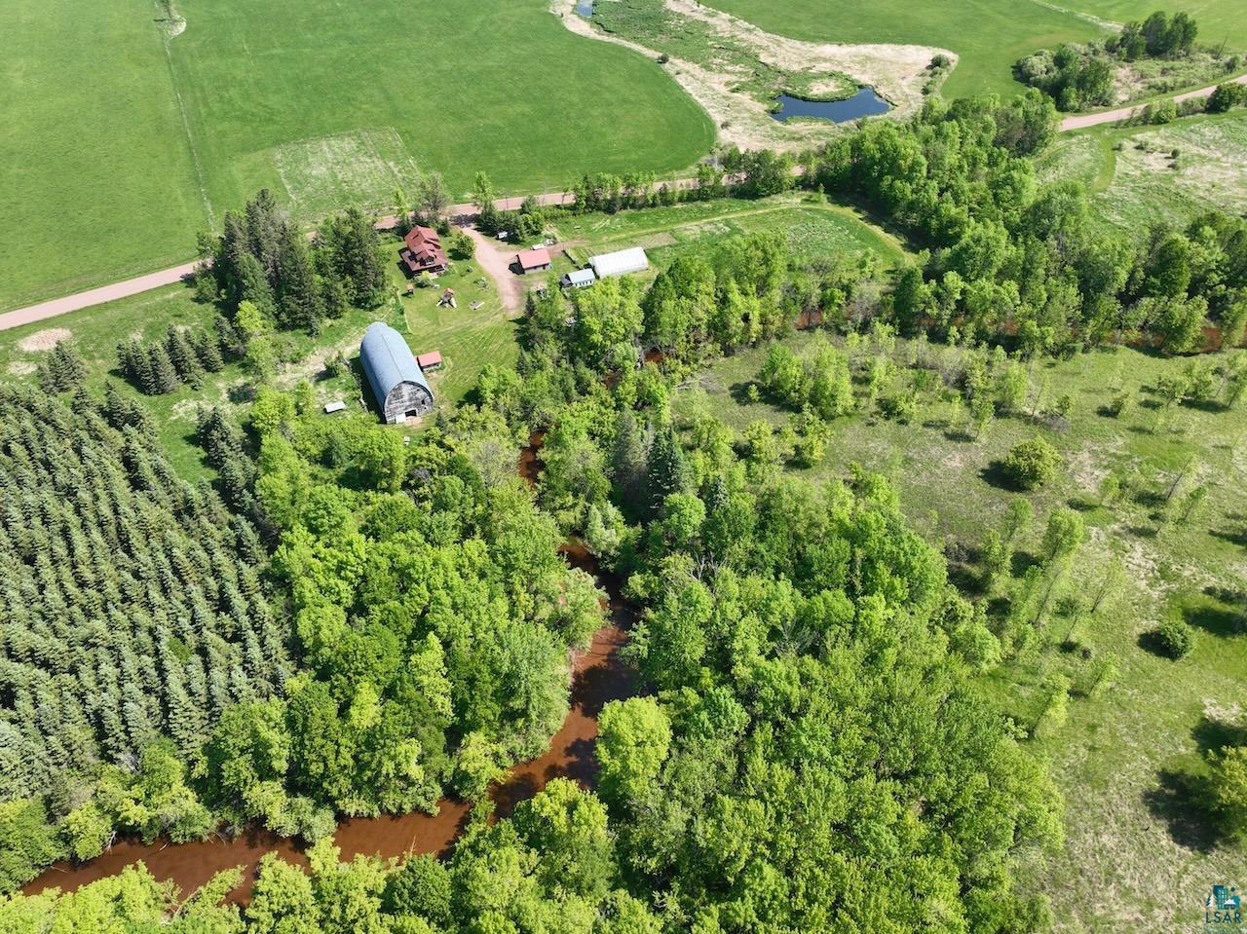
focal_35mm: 24
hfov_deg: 71.6
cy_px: 467
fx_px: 864
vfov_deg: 56.8
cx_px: 624
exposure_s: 1/1000
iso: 100
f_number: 2.8
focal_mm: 12.29
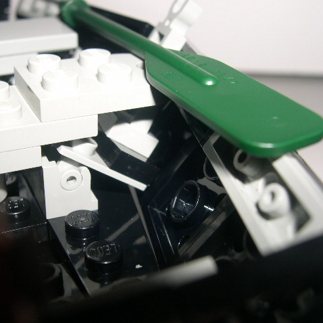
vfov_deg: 37.6
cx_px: 140
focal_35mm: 45
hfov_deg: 37.5
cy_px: 162
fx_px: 475
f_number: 7.6
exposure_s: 1/60
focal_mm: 8
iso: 100
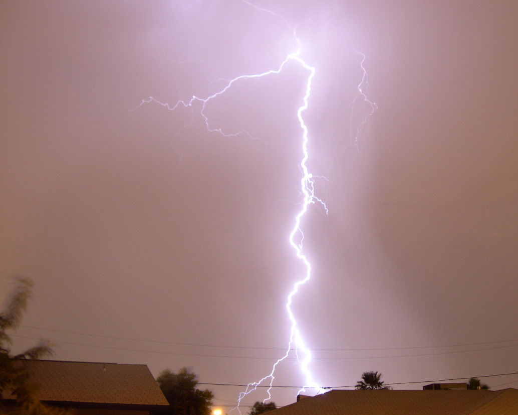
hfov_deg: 40.1
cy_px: 217
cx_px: 313
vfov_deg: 32.8
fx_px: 705
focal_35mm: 46
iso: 100
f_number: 2.8
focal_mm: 8
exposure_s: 8
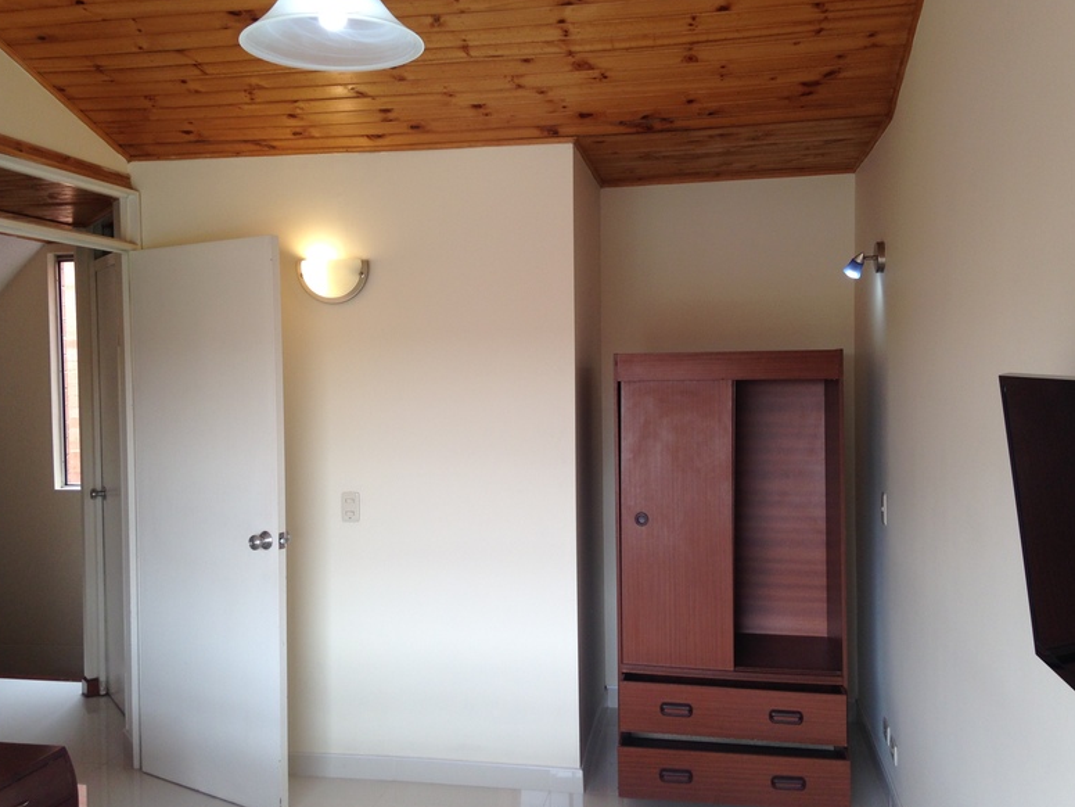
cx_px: 536
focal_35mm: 34
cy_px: 401
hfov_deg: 54.0
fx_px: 1056
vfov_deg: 41.8
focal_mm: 4.12
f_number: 2.4
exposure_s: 1/60
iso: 50
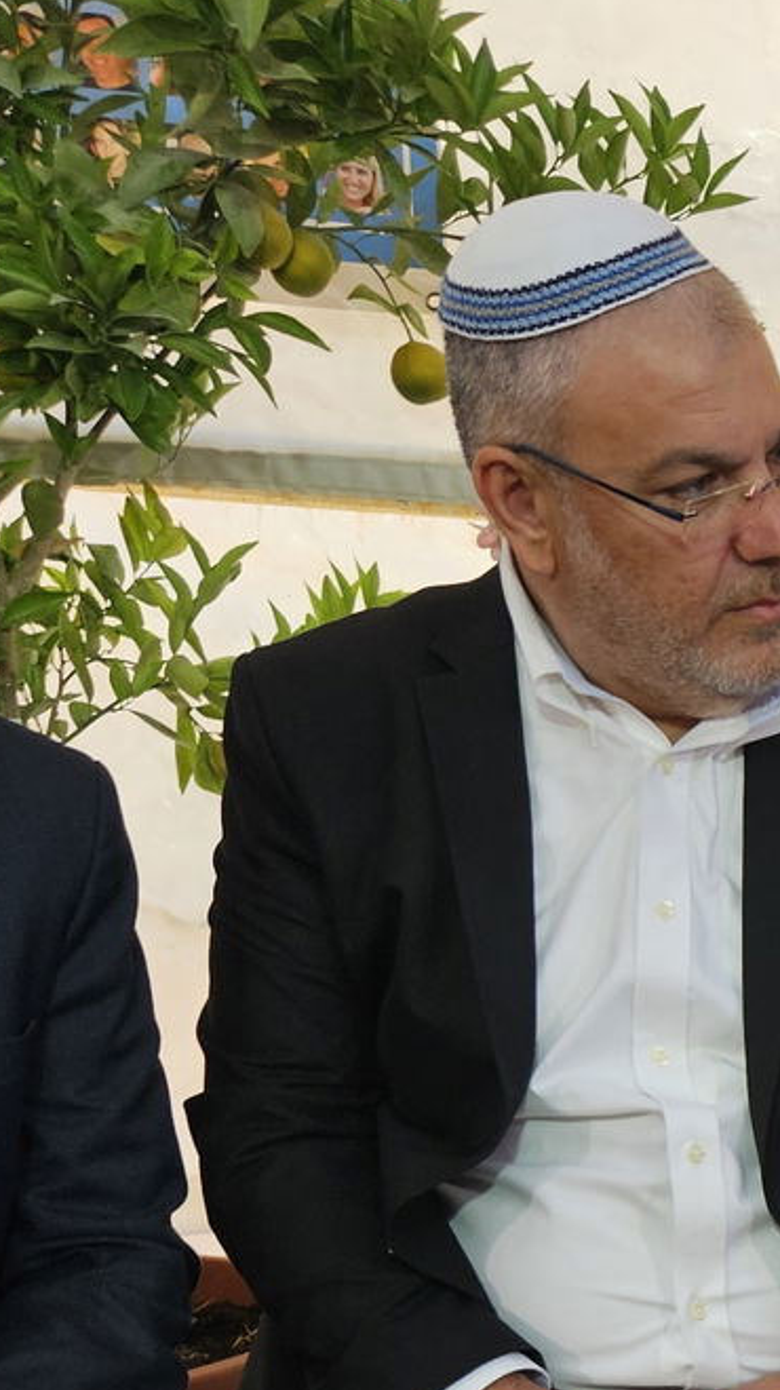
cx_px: 1448
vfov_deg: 27.9
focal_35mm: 71
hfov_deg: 14.6
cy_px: 1398
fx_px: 2614
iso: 64
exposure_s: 1/100
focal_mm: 5.4
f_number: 1.8
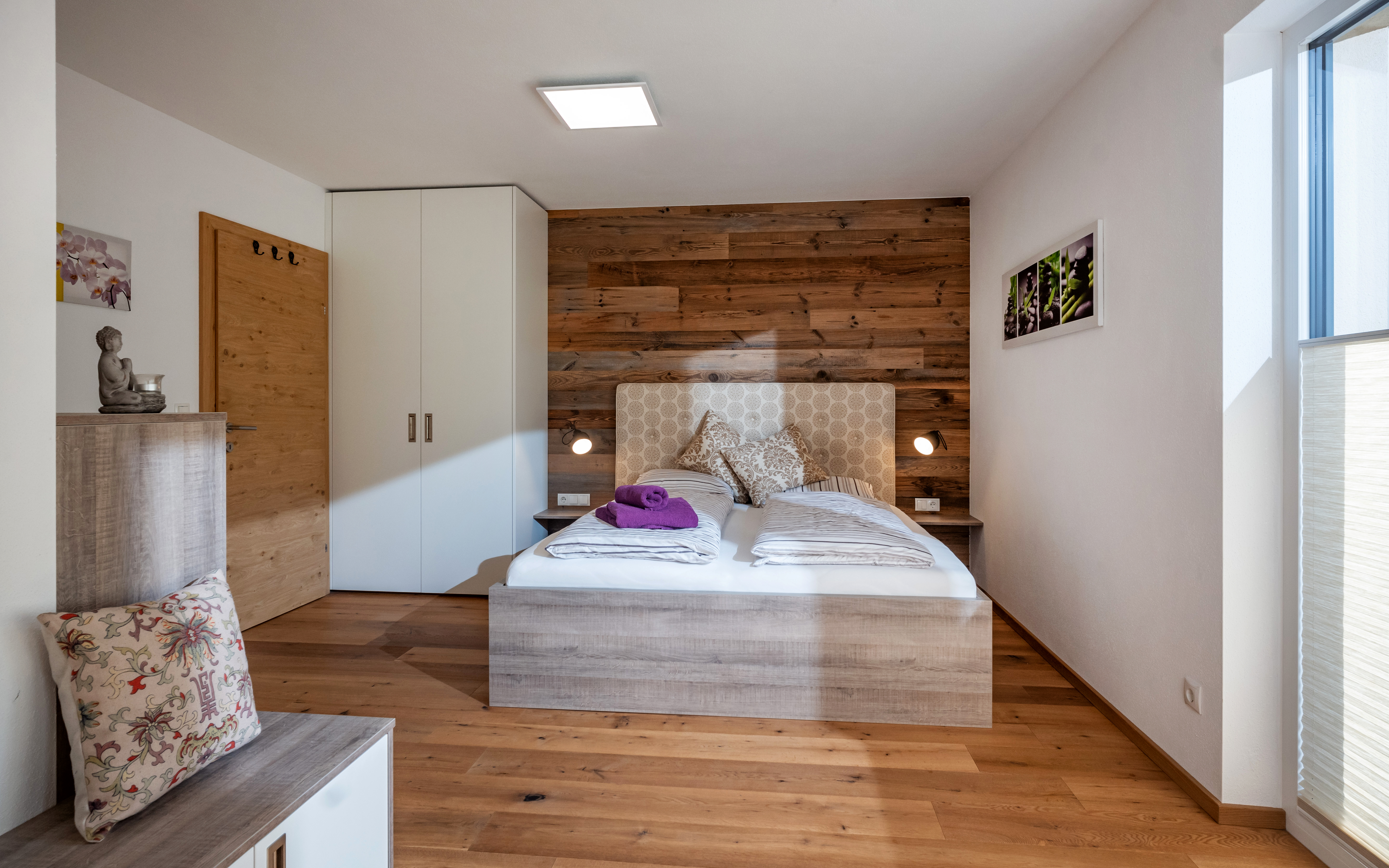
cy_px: 408
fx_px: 719
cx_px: 691
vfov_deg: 62.2
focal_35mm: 19
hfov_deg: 88.0
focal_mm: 18
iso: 400
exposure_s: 1/100
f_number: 6.8
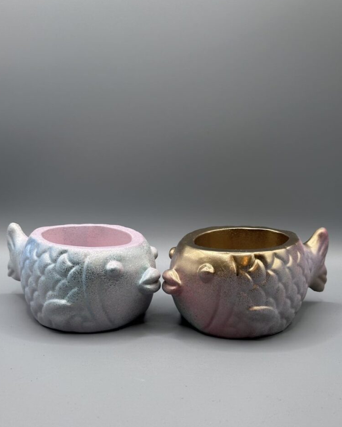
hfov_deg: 29.7
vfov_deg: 36.7
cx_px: 168
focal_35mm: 51
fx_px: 645
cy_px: 212
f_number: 1.78
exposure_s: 1/200
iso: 64
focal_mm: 6.86
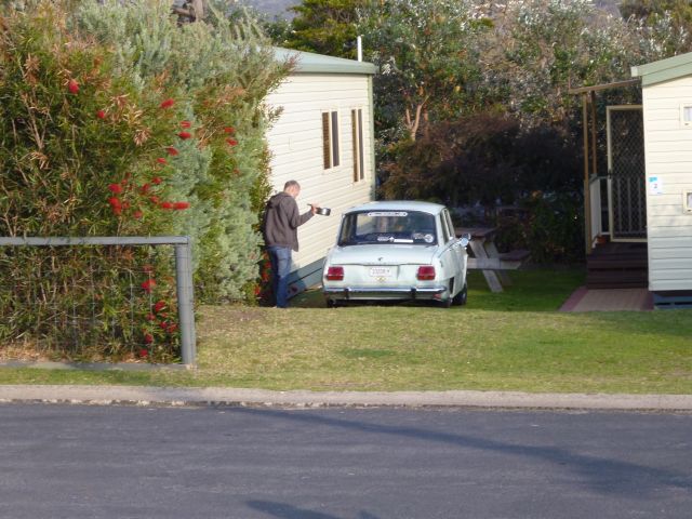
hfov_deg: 17.6
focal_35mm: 112
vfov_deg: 13.2
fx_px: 2239
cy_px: 260
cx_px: 346
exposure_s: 1/125
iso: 125
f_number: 6.5
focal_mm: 20
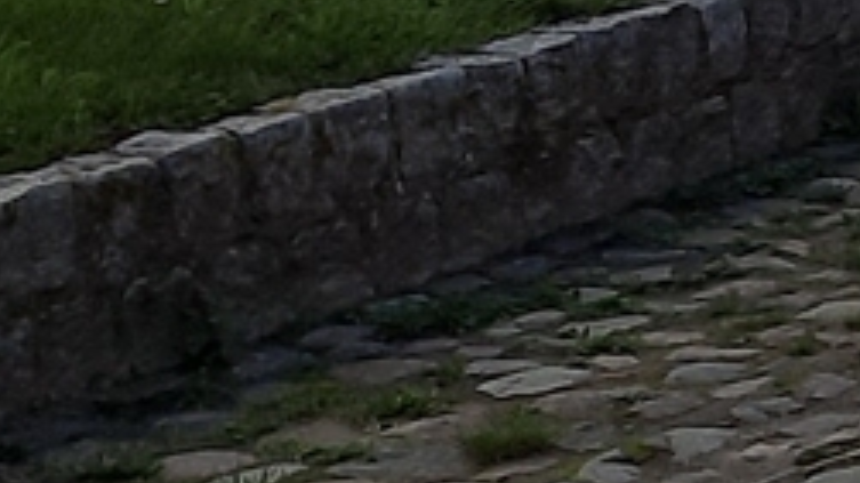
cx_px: 1816
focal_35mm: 208
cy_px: -1041
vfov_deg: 5.4
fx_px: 4742
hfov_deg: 9.6
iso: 32
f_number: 2
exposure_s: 1/1953
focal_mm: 4.6
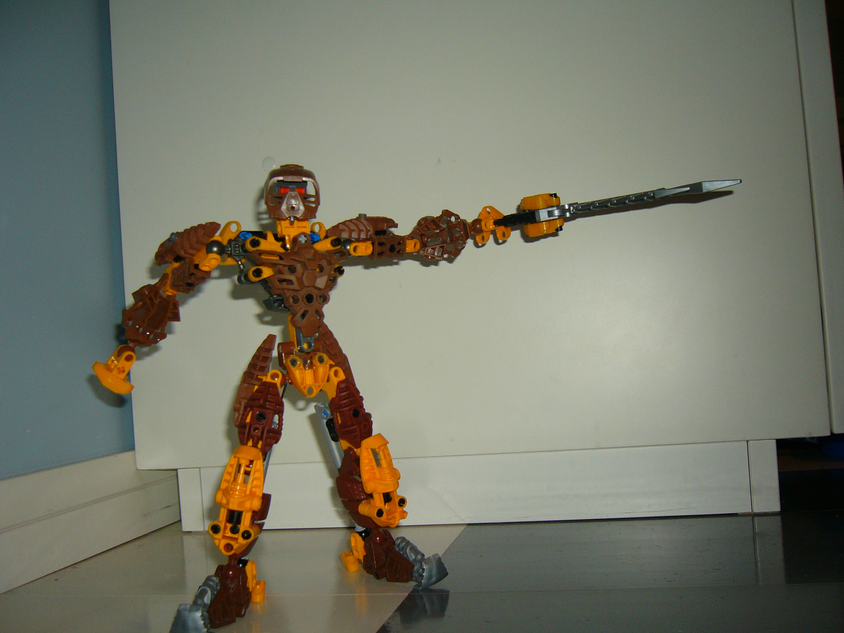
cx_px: 422
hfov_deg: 52.6
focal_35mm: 35
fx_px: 853
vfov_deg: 40.7
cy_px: 316
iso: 100
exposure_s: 1/60
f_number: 2.8
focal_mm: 5.8
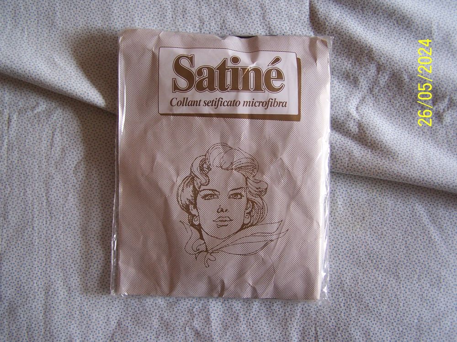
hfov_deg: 49.0
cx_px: 228
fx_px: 502
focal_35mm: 38
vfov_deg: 37.7
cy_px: 171
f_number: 2.8
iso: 140
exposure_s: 1/30
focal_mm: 6.3
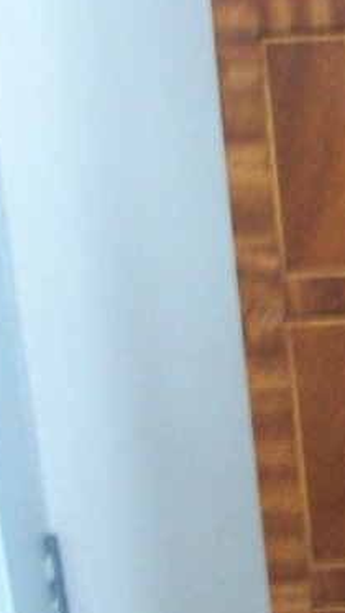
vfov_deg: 13.4
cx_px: 700
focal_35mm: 159
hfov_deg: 7.3
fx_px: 2584
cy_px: 506
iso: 160
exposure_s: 1/10
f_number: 2.7
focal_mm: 5.6
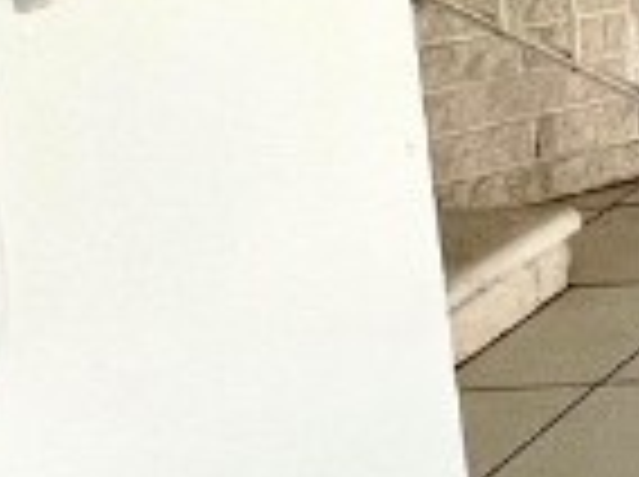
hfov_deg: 12.2
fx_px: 1732
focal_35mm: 94
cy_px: -266
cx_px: 1809
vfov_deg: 14.5
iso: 80
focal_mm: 1.57
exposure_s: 1/99
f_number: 1.8
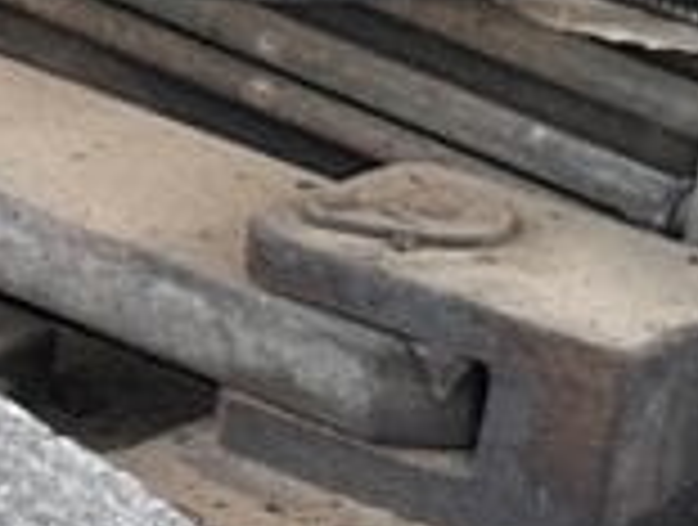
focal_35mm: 278
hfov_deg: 6.7
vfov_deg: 5.3
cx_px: -1058
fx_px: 5619
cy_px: 1027
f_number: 1.78
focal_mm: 6.86
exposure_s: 1/252
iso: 64
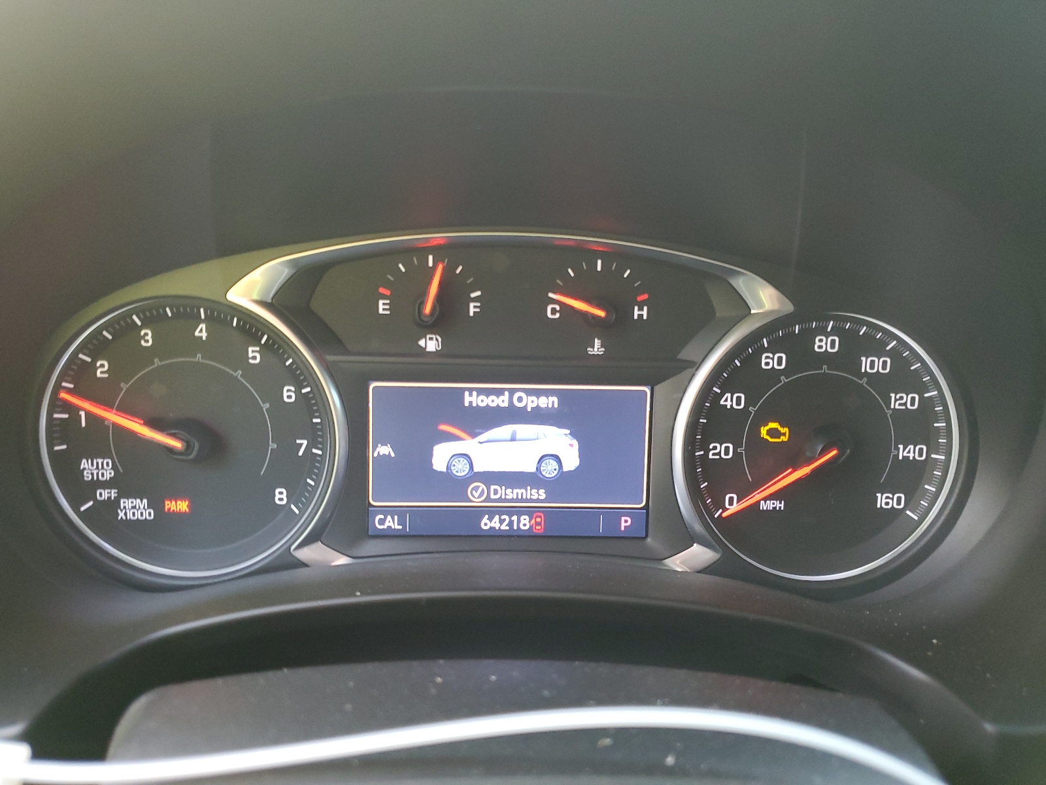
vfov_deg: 53.1
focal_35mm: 26
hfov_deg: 67.3
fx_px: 786
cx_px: 523
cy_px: 392
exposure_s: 1/60.2
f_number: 1.5
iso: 207
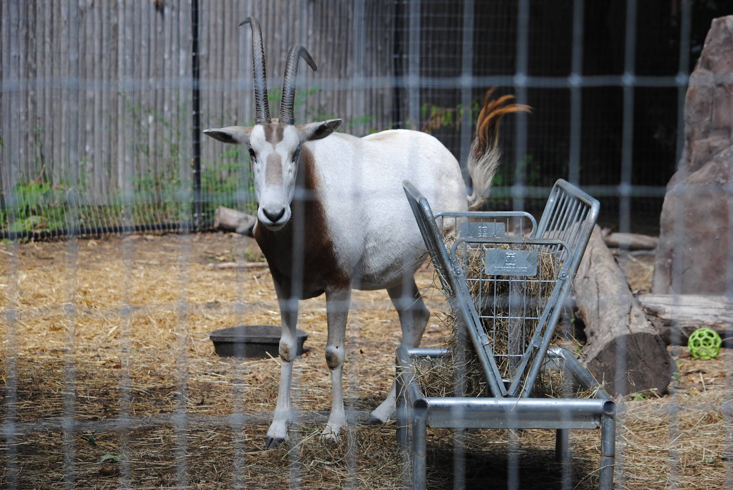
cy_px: 245
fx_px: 2446
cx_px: 366
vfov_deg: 11.5
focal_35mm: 120
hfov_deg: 17.0
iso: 200
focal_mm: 80
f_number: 5
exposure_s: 1/400
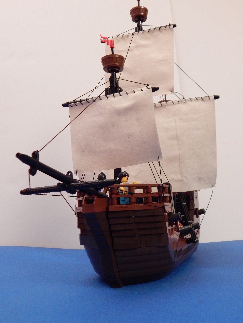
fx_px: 318
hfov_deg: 41.8
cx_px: 122
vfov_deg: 54.0
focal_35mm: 34
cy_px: 162
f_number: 3.3
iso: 400
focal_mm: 6.1
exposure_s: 1/5
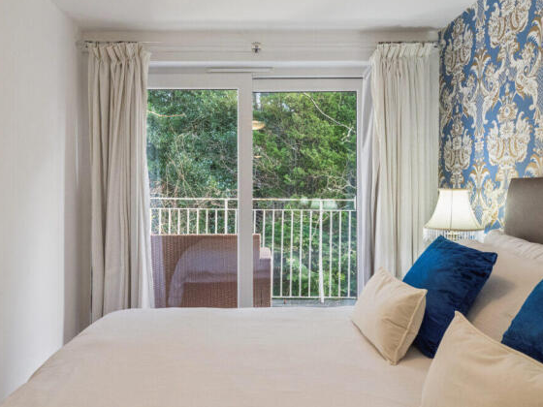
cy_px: 199
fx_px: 424
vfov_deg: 51.4
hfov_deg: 65.2
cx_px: 251
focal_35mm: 27
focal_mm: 24
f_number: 9
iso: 4000
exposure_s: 1/100
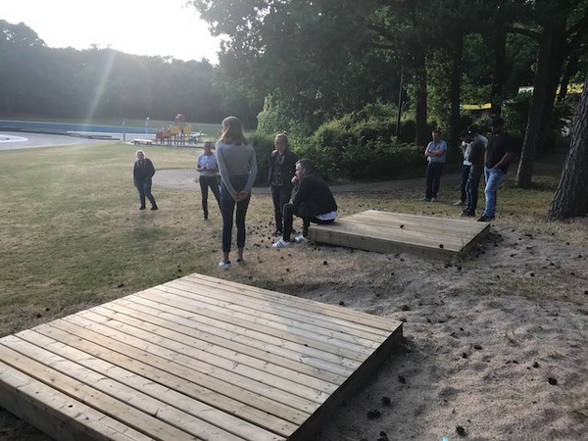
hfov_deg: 63.4
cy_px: 220
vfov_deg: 49.7
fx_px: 476
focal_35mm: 28
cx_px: 294
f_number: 1.8
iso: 20
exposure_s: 1/598
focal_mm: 3.99
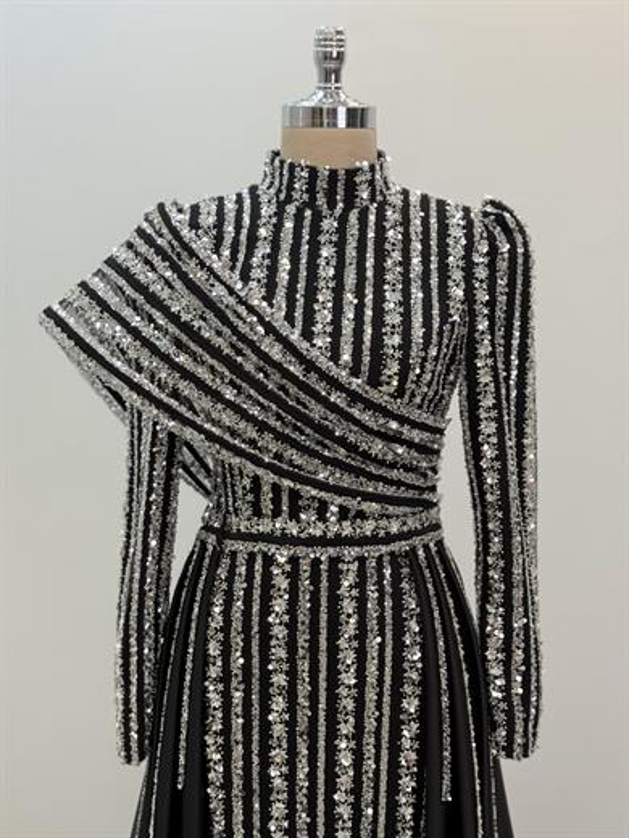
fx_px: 1163
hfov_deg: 30.3
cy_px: 419
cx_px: 314
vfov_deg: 39.7
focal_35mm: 48
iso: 100
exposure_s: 1/484
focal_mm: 6.76
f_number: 1.78
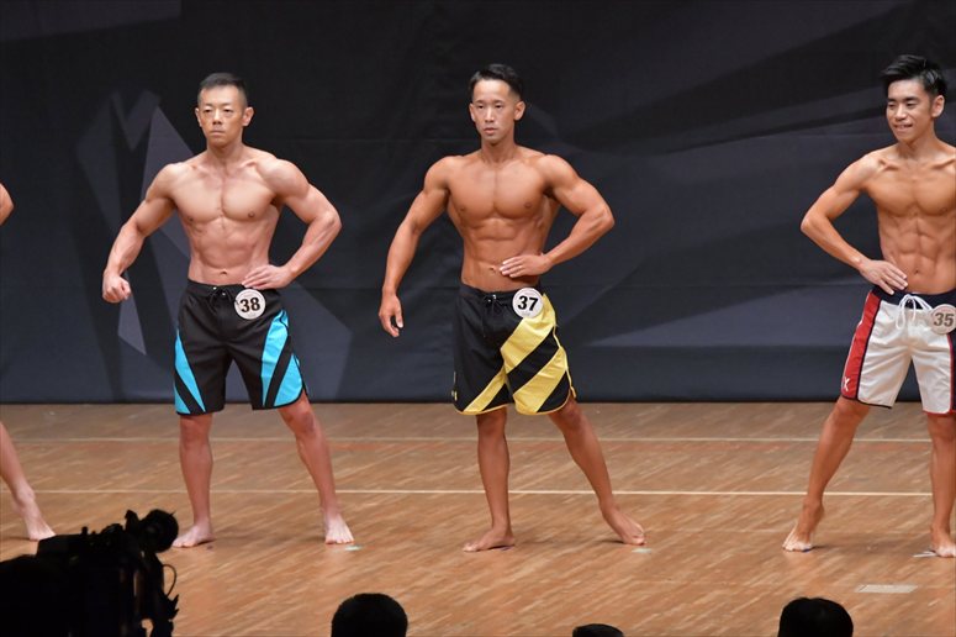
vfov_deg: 5.1
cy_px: 318
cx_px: 478
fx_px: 7167
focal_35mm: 270
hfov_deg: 7.6
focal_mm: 180
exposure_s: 1/400
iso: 6400
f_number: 5.6
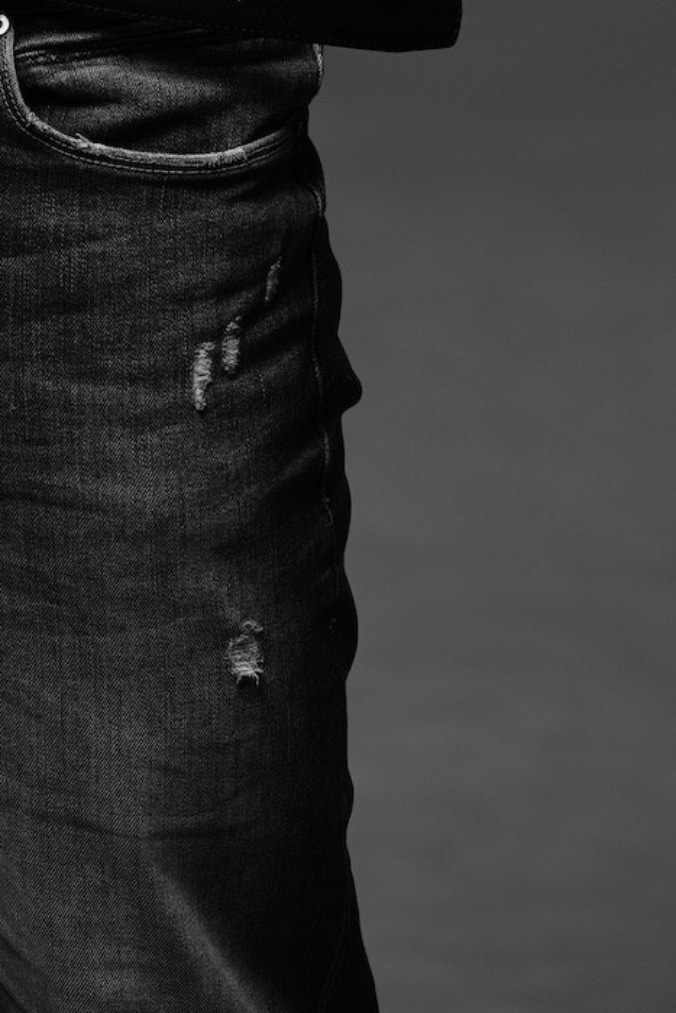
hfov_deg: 4.7
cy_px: -641
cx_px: -90
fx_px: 8220
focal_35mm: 292
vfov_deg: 6.9
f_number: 3.2
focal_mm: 86
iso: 100
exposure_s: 1/125
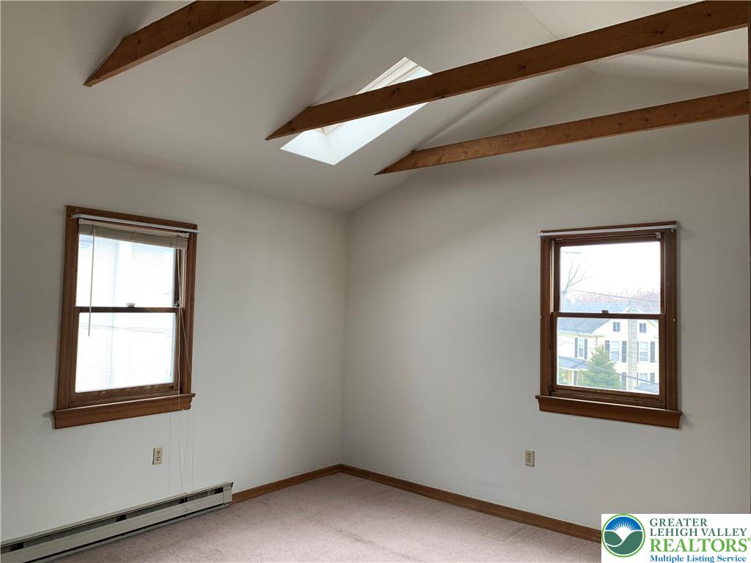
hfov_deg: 67.3
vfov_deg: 53.1
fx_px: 564
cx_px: 376
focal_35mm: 26
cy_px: 282
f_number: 1.8
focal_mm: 4.25
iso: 160
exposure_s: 1/60
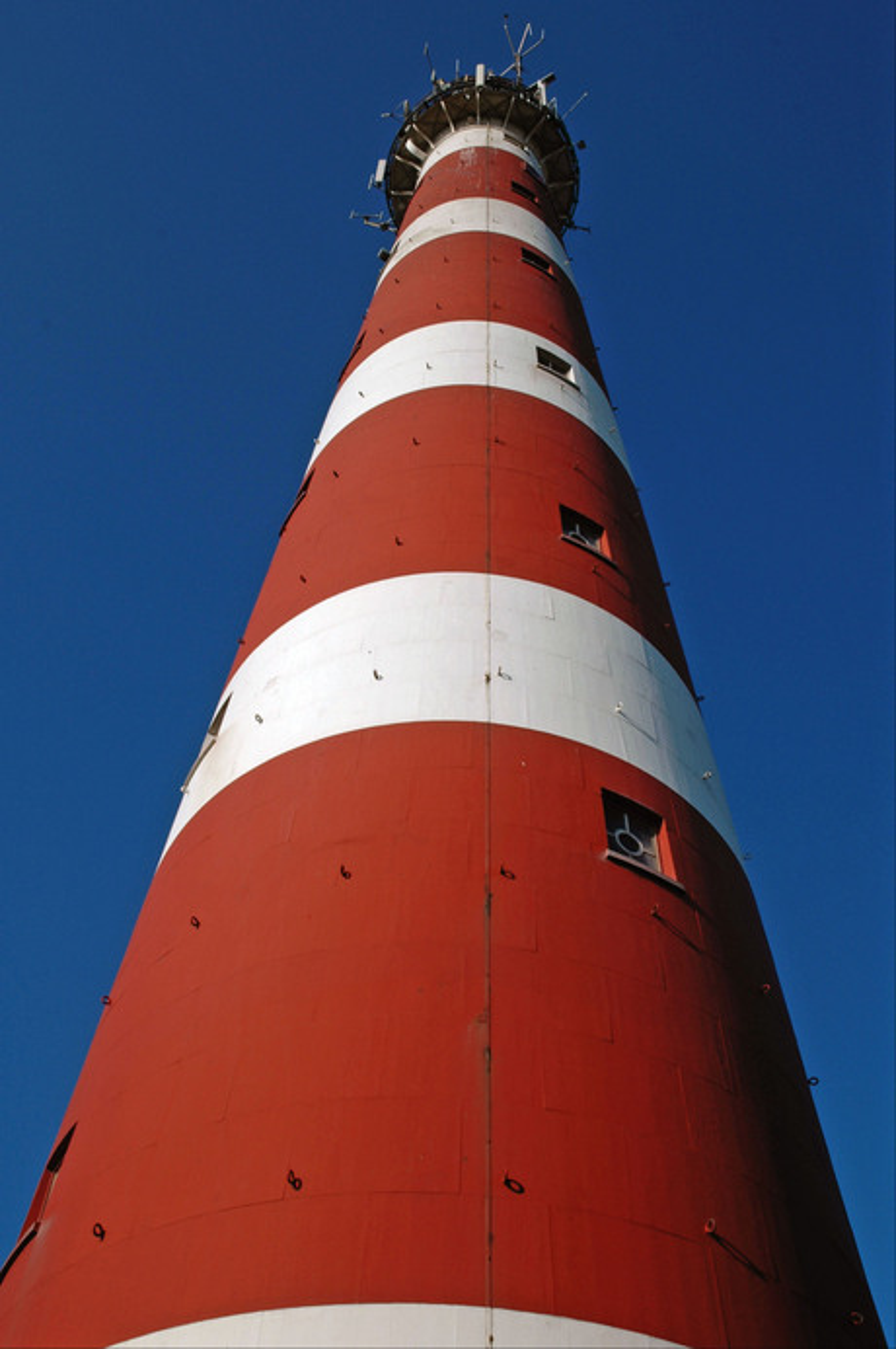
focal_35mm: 40
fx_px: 1515
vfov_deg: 48.0
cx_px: 448
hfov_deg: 32.9
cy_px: 674
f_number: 10
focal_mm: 27
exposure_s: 1/400
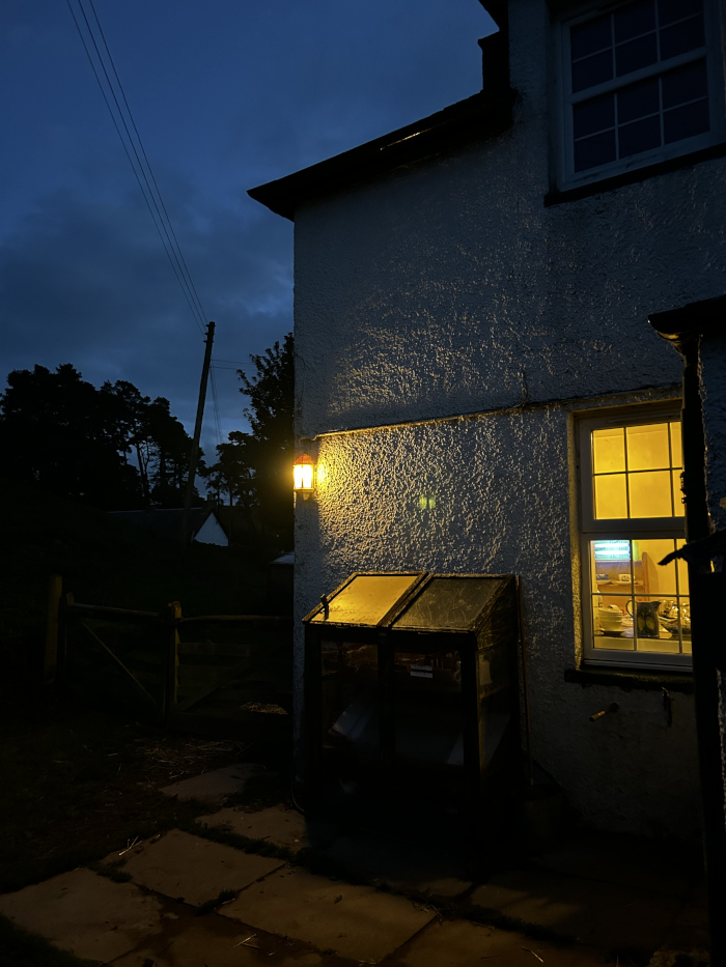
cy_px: 484
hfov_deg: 53.1
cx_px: 363
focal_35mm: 26
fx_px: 727
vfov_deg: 67.3
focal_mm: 5.7
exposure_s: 1/25
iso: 800
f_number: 1.5
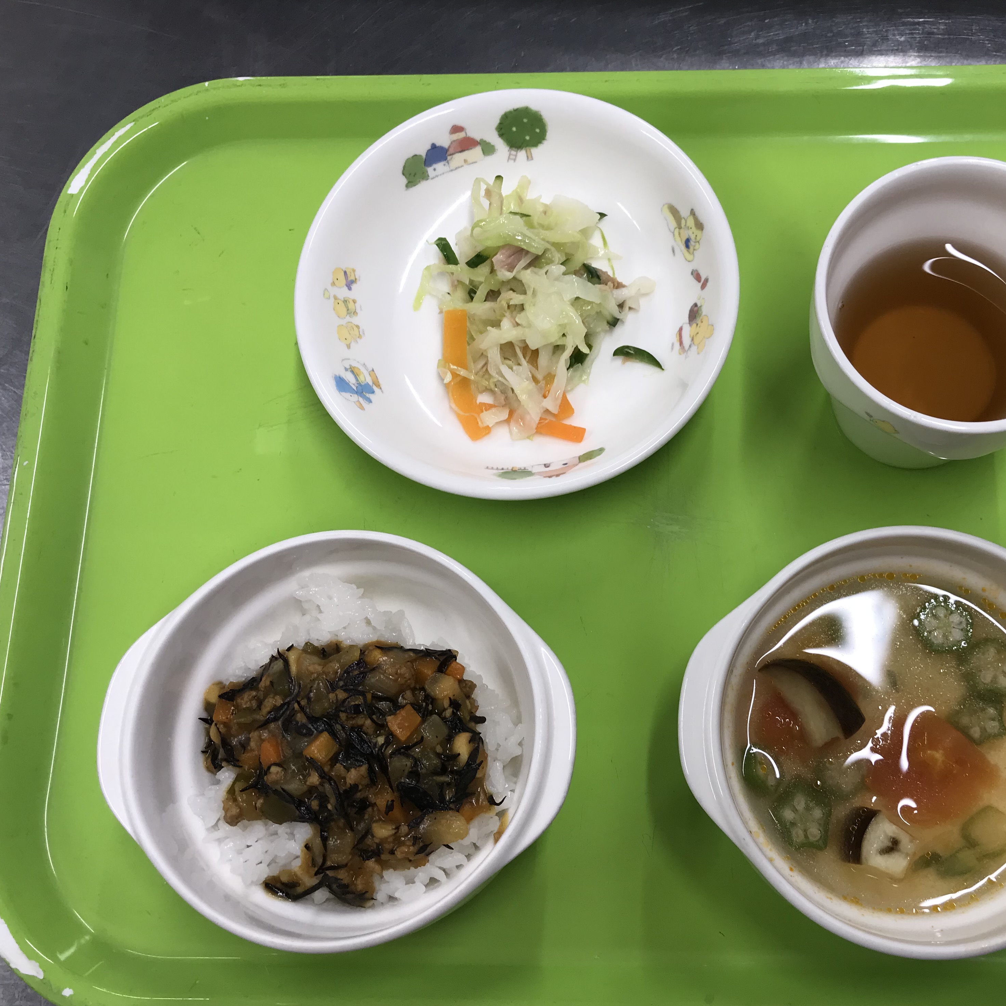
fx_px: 1118
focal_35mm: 34
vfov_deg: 48.4
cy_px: 509
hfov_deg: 47.8
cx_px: 652
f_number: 1.8
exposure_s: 1/60
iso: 25
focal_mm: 3.99
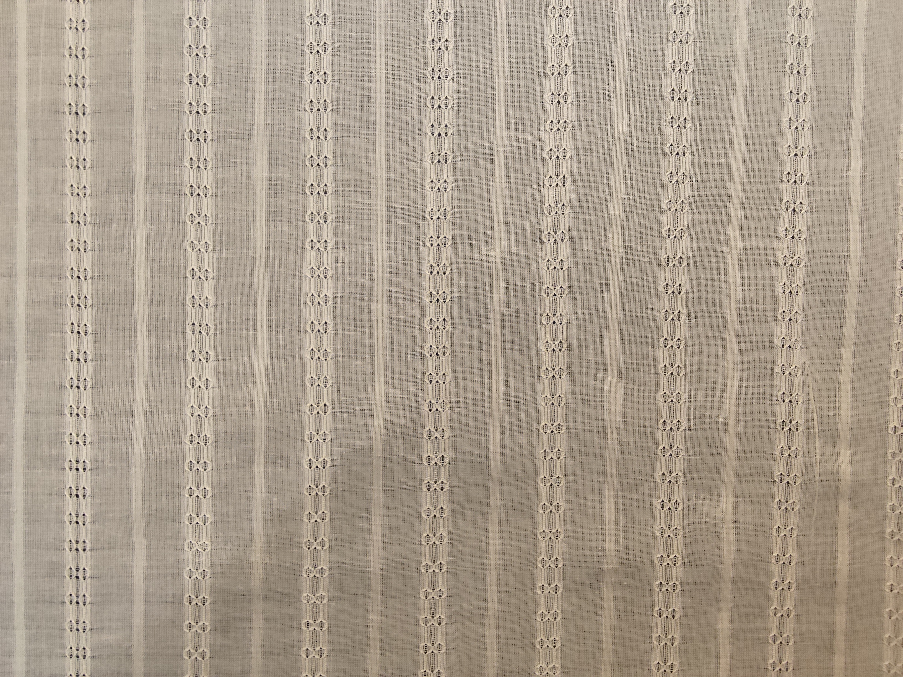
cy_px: 338
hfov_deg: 67.3
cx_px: 452
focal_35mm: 26
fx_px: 678
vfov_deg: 53.1
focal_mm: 2.78
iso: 160
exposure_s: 1/100
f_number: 2
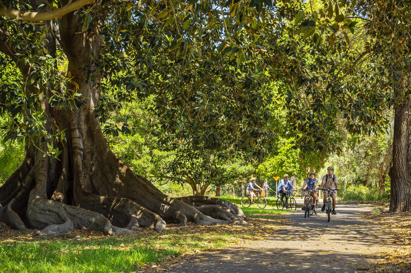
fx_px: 662
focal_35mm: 58
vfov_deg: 23.3
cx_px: 206
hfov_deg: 34.5
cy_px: 136
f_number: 4
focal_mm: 58
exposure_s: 1/500
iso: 100
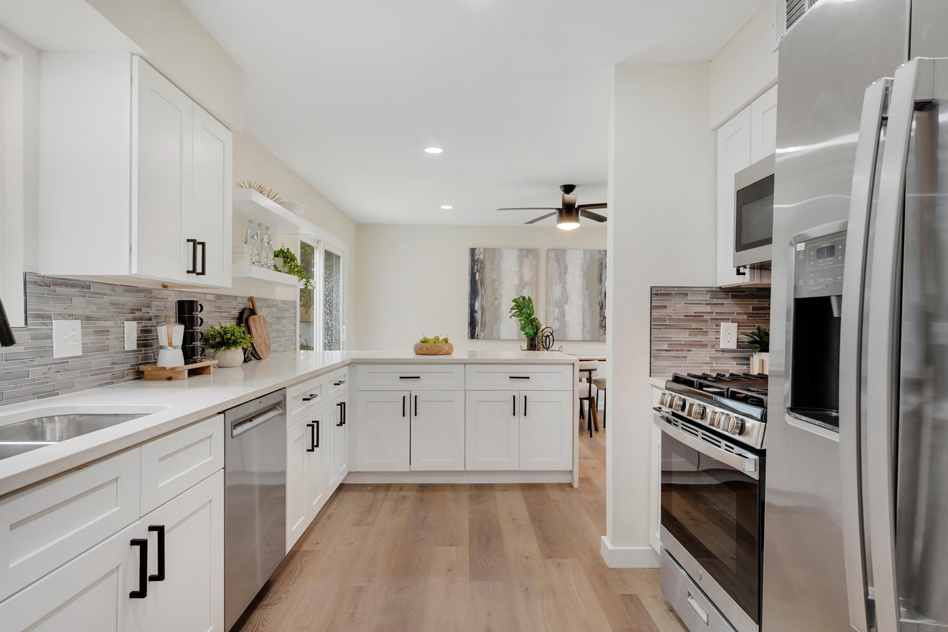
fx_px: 527
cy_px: 317
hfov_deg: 84.0
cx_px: 481
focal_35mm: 20
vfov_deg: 61.9
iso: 320
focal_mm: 19
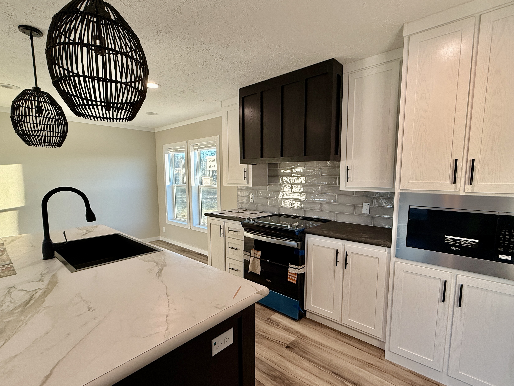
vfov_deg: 74.6
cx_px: 261
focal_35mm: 17
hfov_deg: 91.0
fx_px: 252
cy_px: 205
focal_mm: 2.22
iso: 125
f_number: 2.2
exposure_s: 1/120
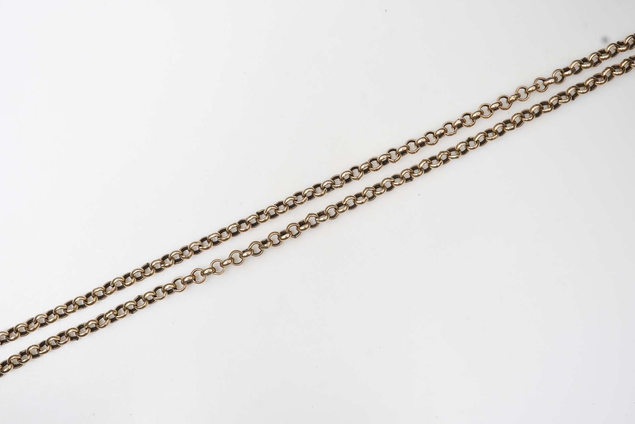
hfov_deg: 41.9
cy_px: 210
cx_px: 312
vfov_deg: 28.6
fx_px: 829
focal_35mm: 47
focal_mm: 30
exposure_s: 1/125
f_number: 16
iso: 400
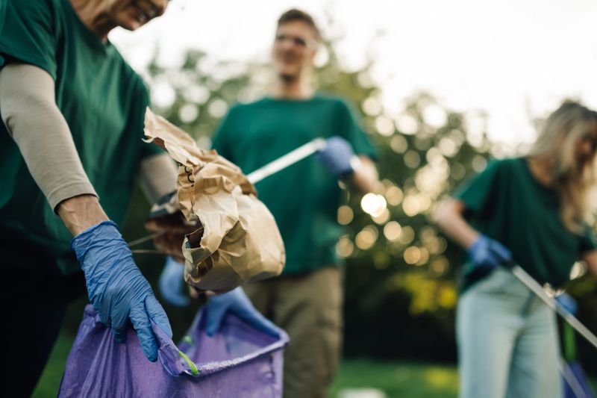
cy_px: 199
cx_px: 298
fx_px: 580
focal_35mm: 35
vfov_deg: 37.8
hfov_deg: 54.4
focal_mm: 35
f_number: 1.4
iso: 125
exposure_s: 1/1000
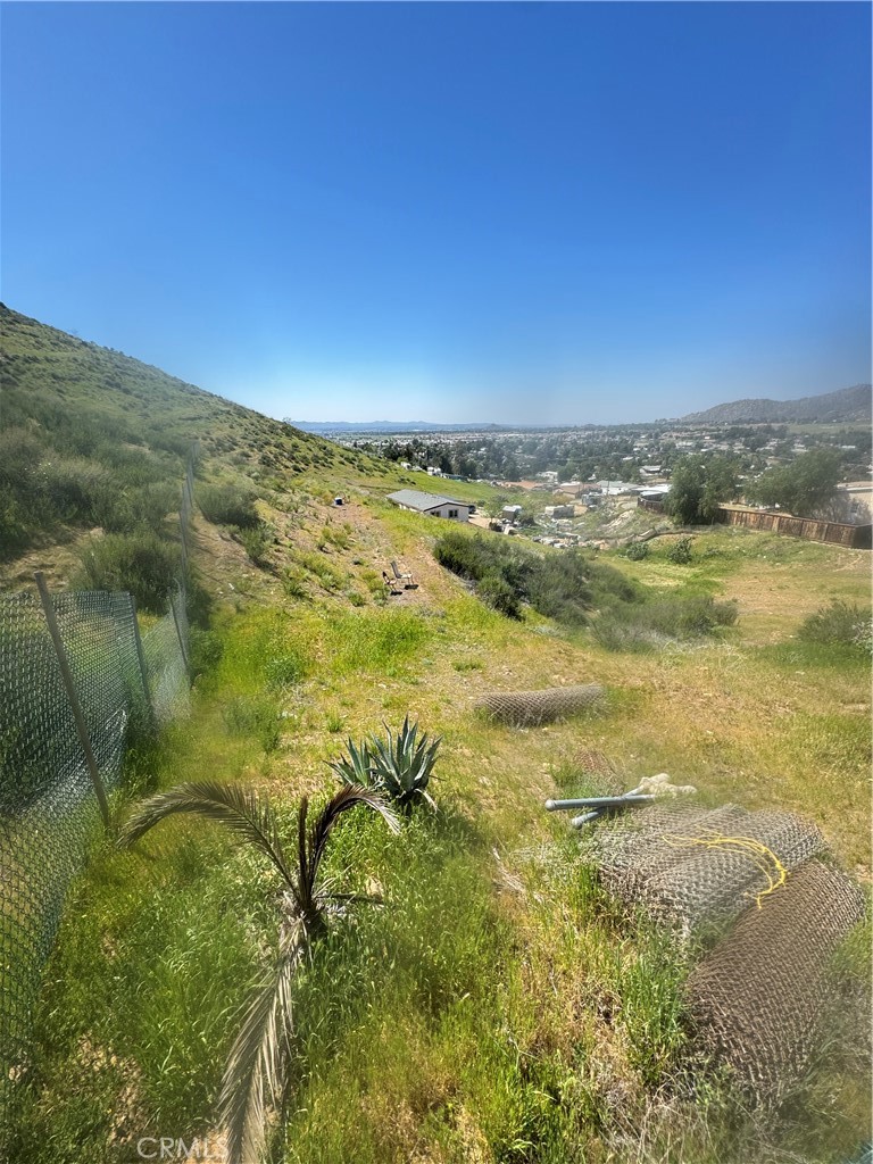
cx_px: 436
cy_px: 582
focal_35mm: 14
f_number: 2.2
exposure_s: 1/1078
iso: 50
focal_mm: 2.22
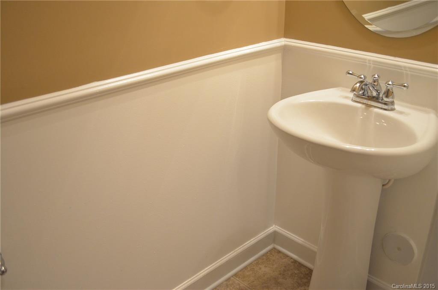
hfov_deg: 53.3
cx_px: 219
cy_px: 145
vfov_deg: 36.7
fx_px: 437
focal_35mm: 36
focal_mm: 24
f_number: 4
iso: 1400
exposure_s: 1/30
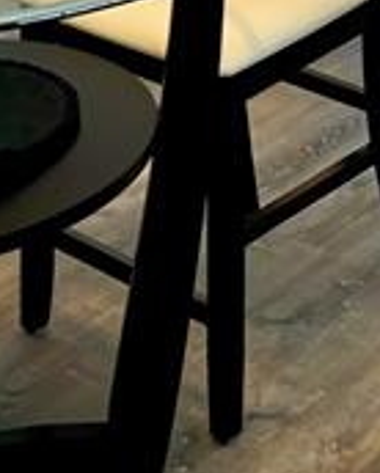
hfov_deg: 13.5
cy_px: -473
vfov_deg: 14.2
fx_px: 1586
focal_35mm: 113
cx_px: 386
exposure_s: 1/60
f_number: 1.6
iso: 80
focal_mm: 5.96
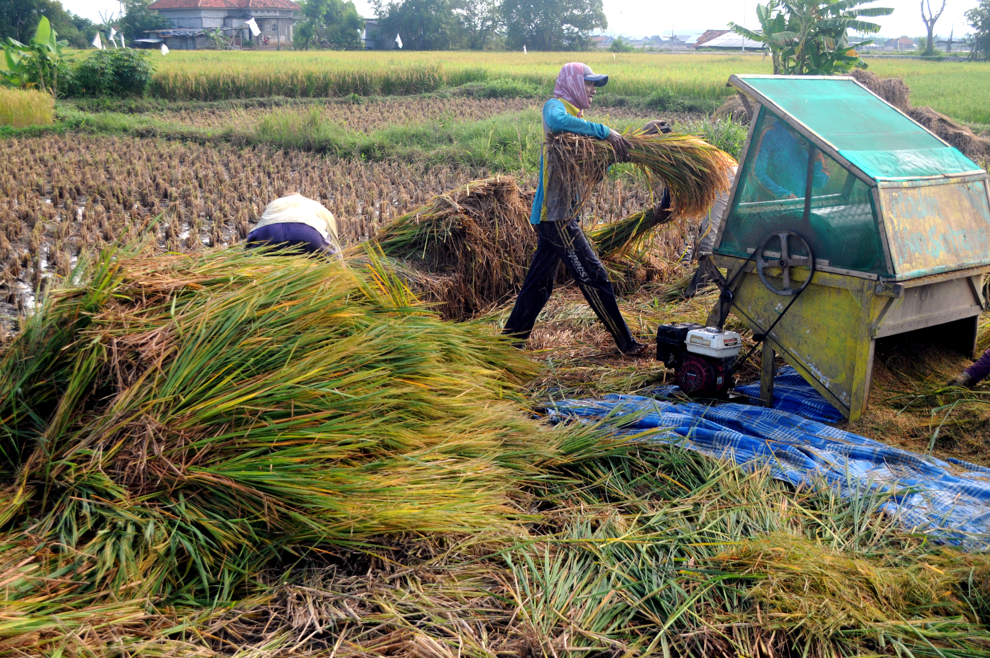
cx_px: 495
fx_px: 1236
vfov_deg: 29.8
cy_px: 329
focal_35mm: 45
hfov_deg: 43.7
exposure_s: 1/640
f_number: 5.6
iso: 400
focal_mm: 30
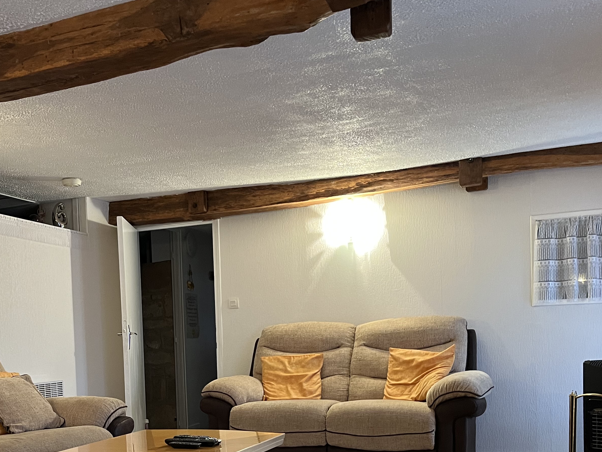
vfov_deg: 31.8
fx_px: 765
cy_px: 380
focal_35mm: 44
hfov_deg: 41.7
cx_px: 155
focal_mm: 5.1
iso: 250
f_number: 1.6
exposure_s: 1/50
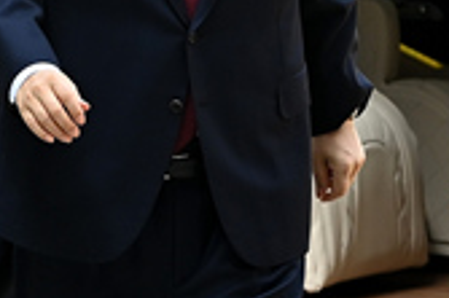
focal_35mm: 840
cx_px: 207
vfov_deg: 1.6
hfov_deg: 2.5
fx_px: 10466
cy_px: 81
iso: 640
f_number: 5.6
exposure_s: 1/400
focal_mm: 175
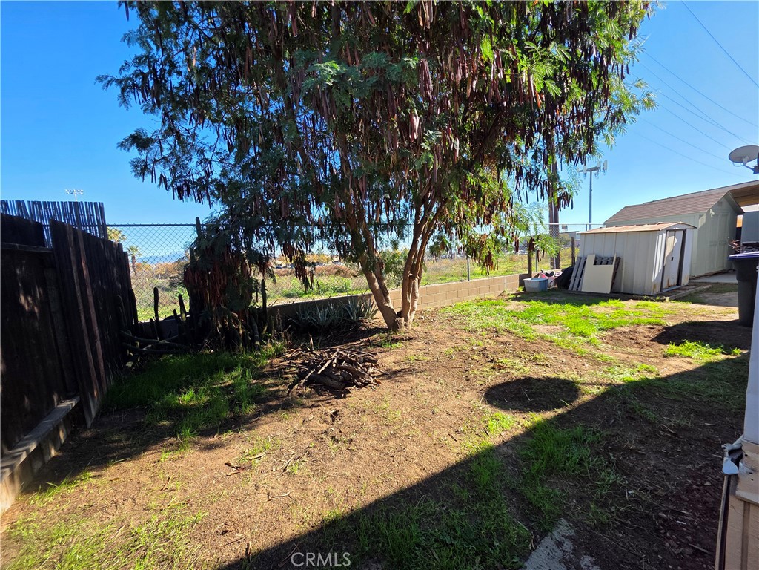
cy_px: 285
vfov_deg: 89.9
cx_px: 380
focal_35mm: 13
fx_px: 285
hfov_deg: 106.2
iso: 40
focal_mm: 2.2
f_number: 1.9
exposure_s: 1/769
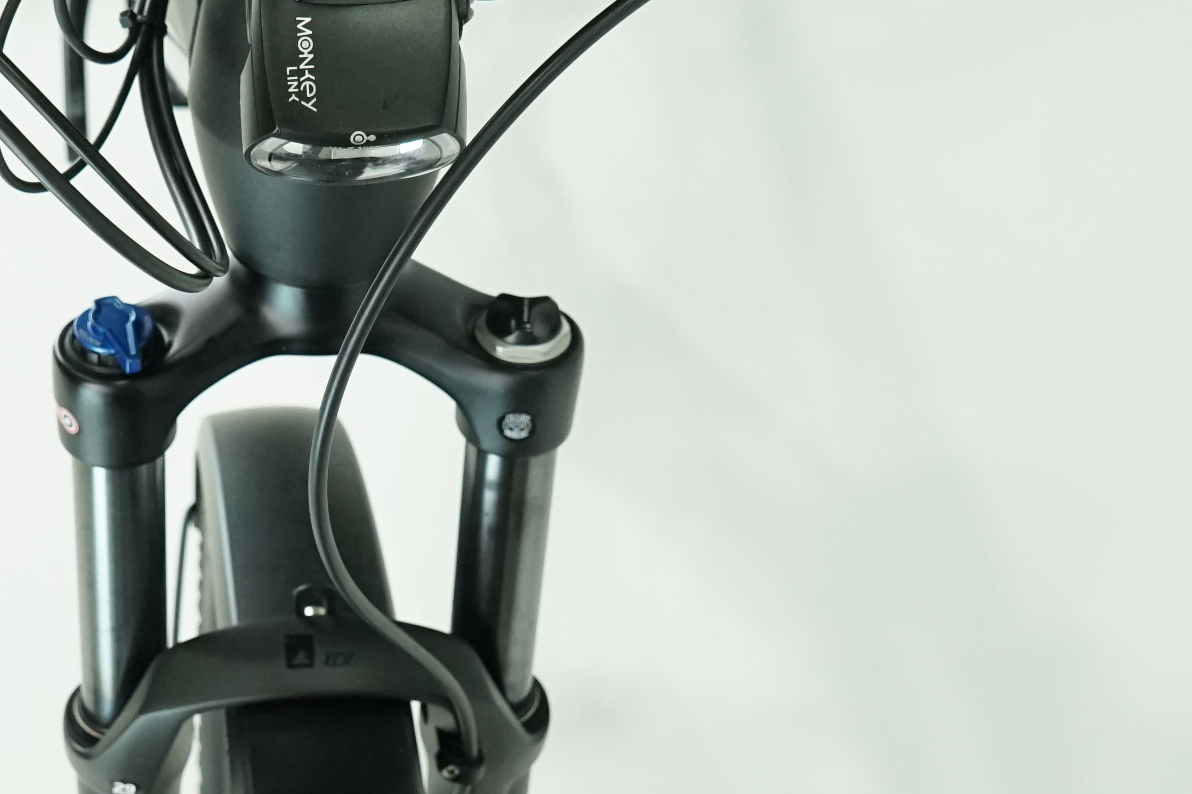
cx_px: 314
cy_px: 442
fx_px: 2483
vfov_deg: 18.2
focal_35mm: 75
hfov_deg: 26.7
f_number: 6.3
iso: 2500
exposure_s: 1/200
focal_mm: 28
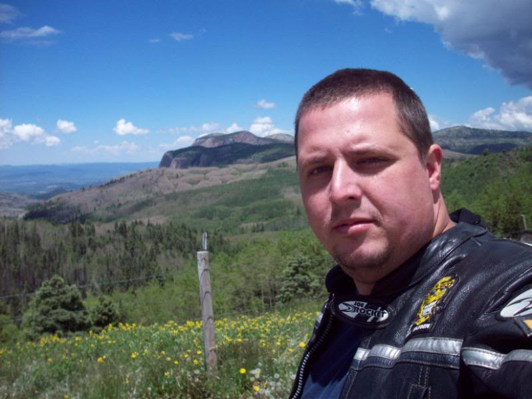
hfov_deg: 50.1
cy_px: 200
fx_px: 569
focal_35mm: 37
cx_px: 266
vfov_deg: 38.7
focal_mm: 6.2
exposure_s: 1/464
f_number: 5.6
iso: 80
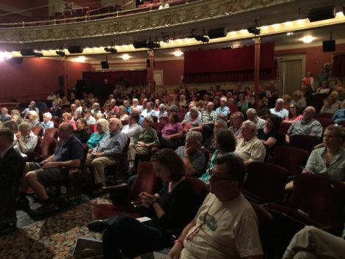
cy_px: 130
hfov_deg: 61.6
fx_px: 289
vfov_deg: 48.3
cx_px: 172
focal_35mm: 29
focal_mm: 4.15
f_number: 2.2
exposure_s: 1/4
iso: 80
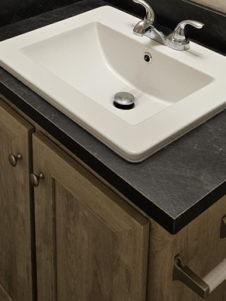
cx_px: 33
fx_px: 495
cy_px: -35
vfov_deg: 30.1
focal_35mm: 57
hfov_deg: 25.1
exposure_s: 1/120
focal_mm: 5.4
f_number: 1.8
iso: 160
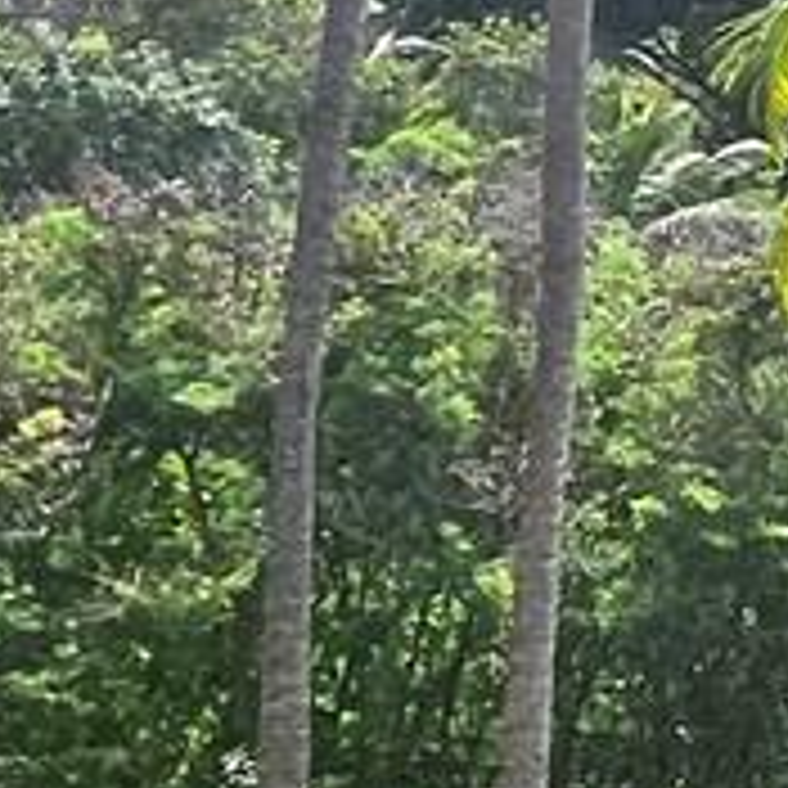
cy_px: 23
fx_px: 2704
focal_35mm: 105
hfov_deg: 11.0
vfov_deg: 16.3
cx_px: 2350
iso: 32
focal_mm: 1.7
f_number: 2.2
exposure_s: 1/2000
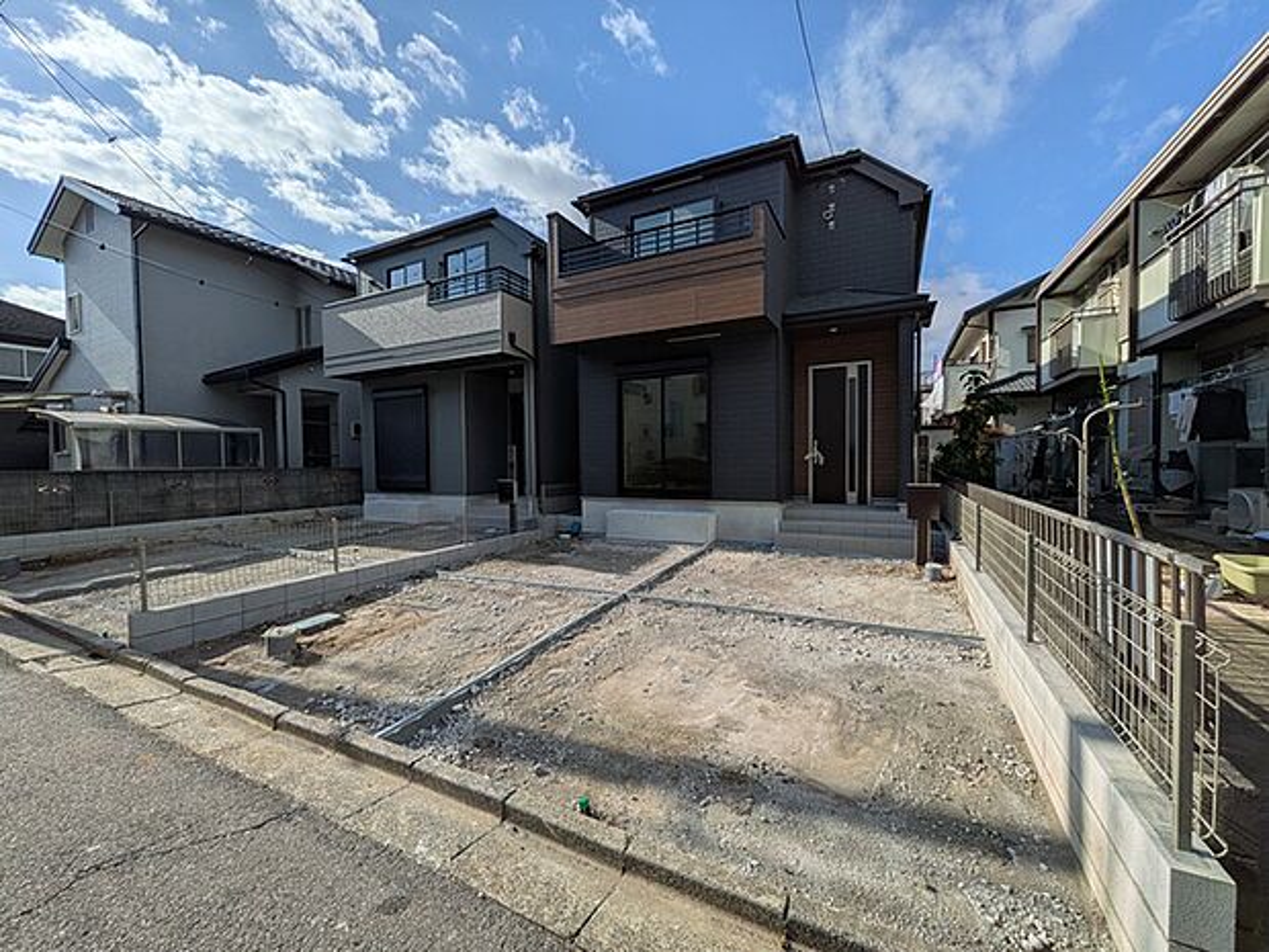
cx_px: 634
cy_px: 476
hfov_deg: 102.1
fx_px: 513
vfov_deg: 85.7
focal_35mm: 14
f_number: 2.2
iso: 47
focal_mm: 1.83
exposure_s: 1/4016
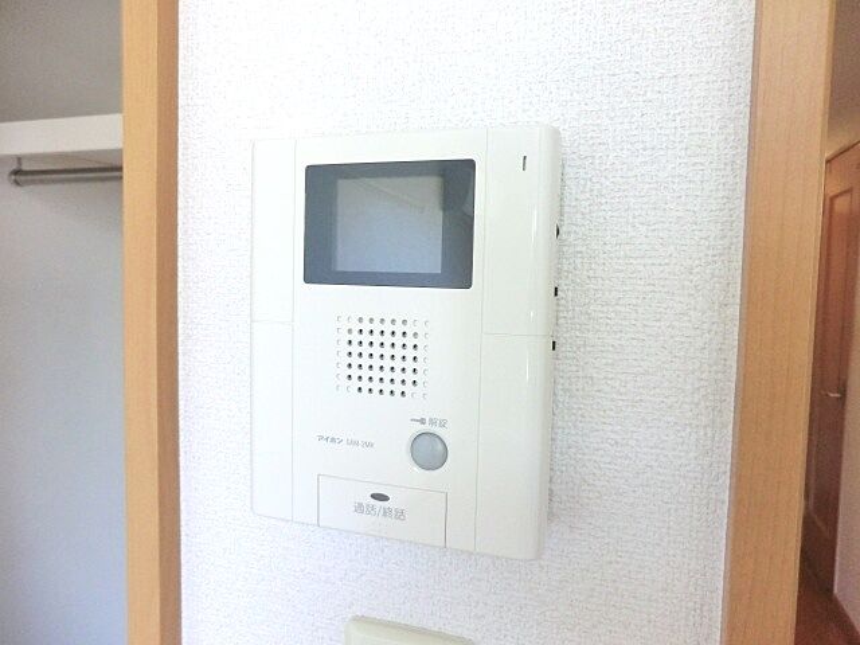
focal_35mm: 24
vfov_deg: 56.8
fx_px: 596
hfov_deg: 71.6
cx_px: 430
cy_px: 322
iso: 250
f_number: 3.2
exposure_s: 1/60
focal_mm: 4.3
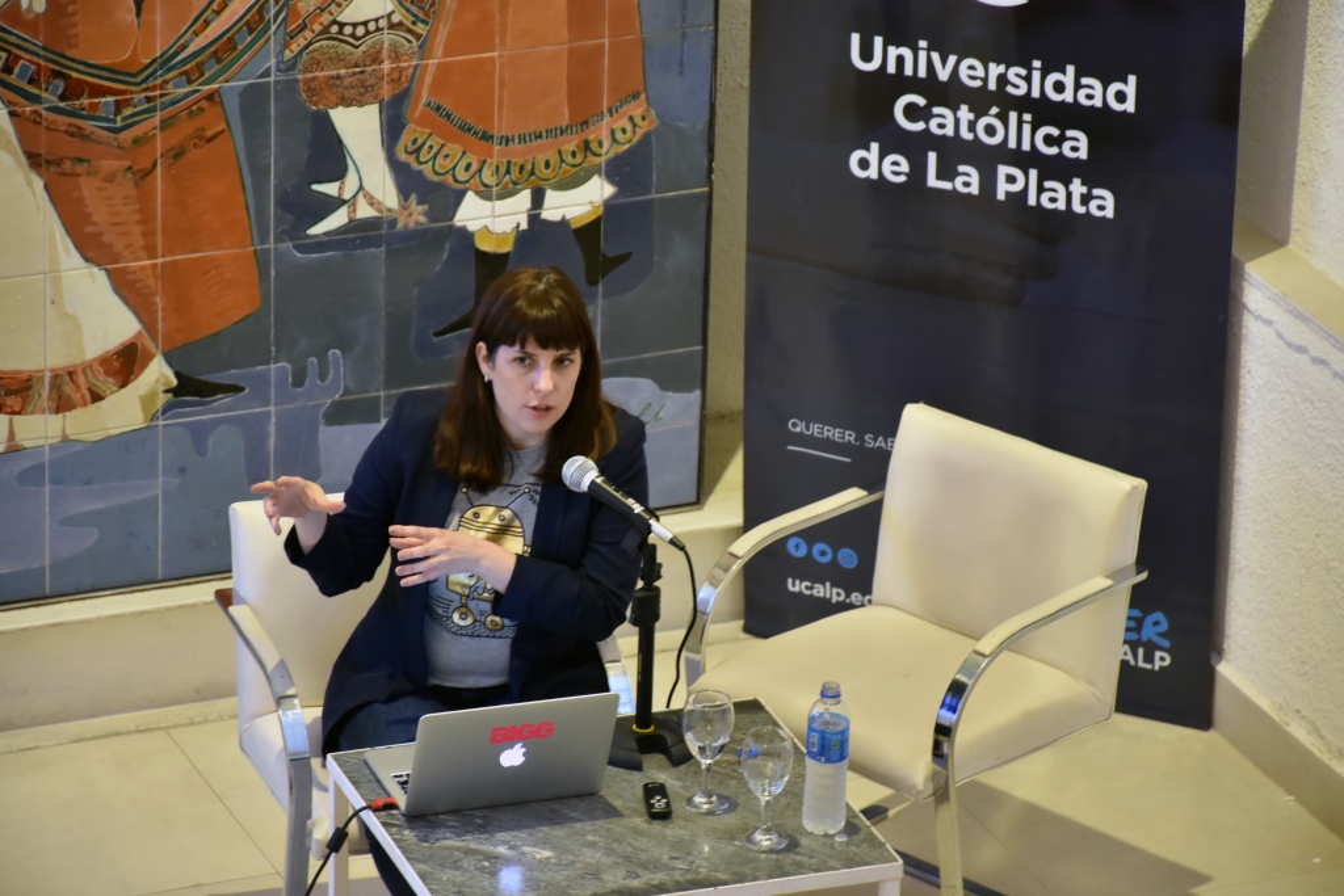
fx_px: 6496
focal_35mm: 174
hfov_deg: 11.8
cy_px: 448
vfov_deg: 7.9
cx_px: 672
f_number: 5.6
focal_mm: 116
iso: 800
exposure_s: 1/10
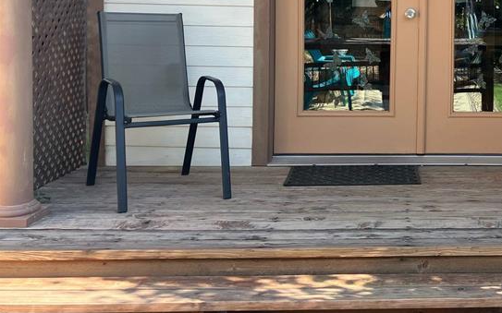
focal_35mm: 56
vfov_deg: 22.7
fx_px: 766
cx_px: 471
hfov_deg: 33.9
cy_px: 51
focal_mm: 3.99
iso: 25
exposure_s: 1/148
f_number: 1.8
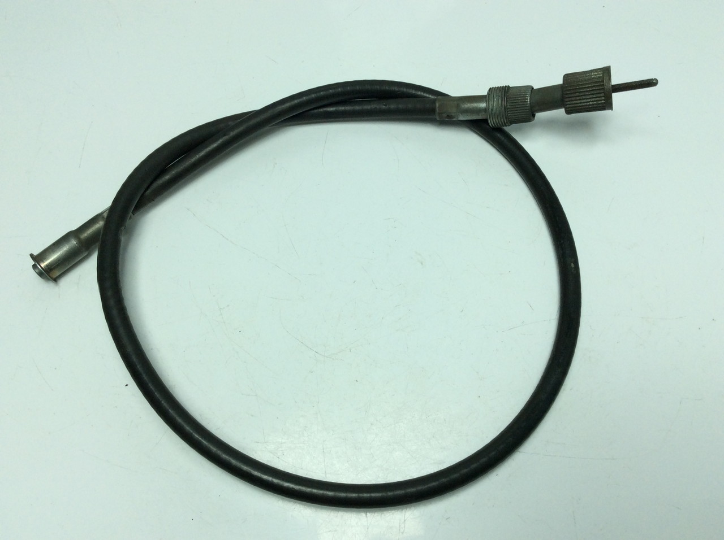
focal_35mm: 32
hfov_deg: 56.9
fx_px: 668
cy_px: 270
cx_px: 362
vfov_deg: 44.1
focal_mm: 3.3
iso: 32
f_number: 2.4
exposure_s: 1/608
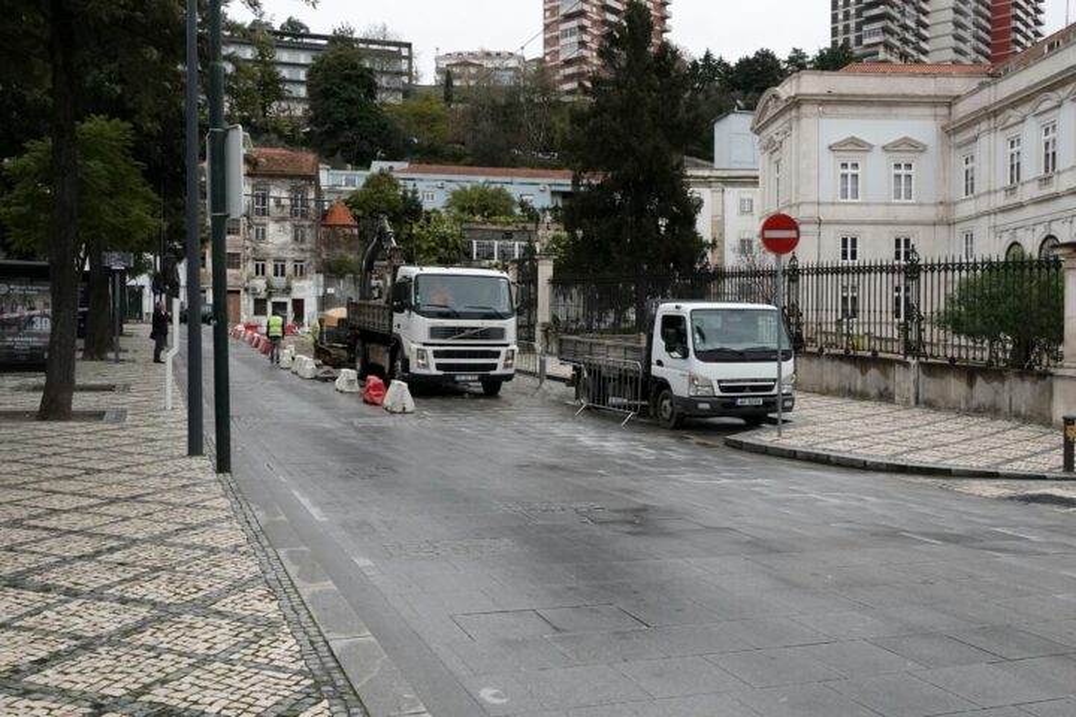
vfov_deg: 41.1
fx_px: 956
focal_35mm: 32
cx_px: 538
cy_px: 358
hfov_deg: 58.7
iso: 2000
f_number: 8
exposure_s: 1/1000
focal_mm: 11.77
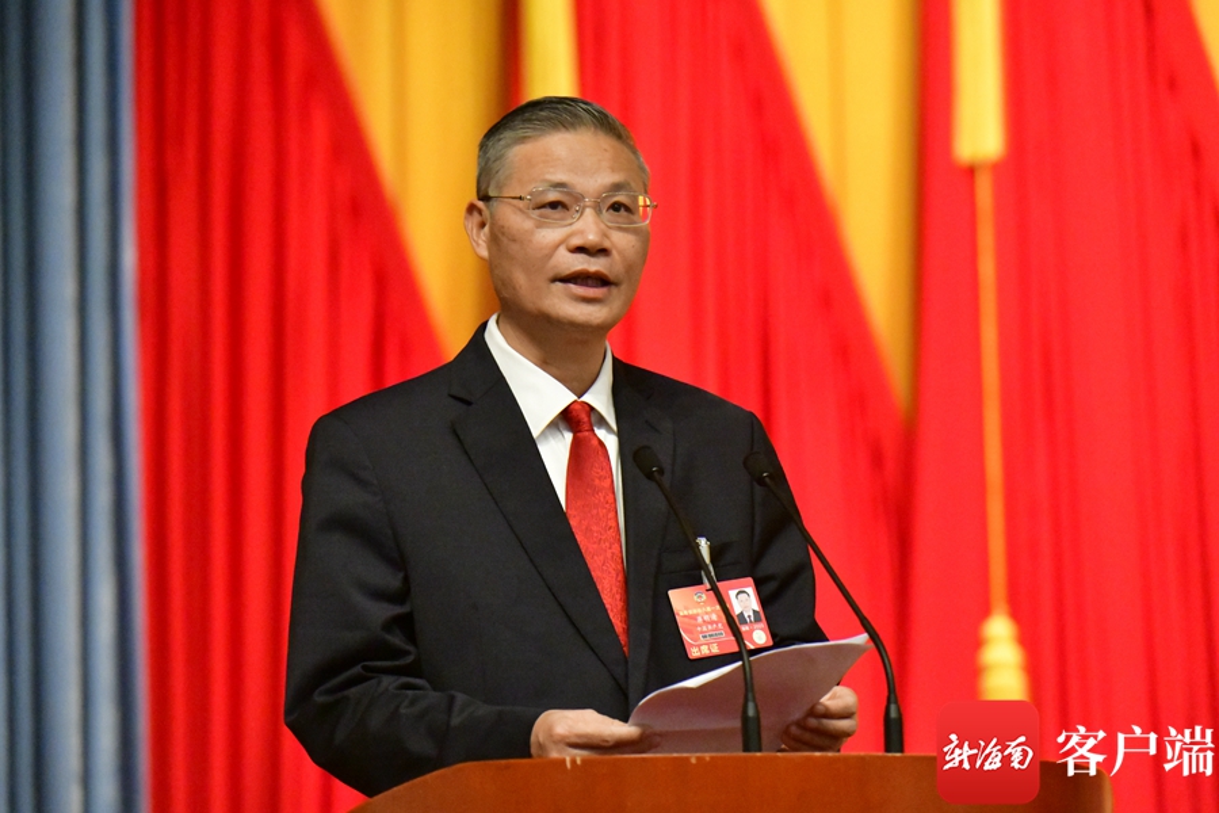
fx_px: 7787
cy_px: 406
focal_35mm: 230
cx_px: 610
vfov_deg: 6.0
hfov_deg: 9.0
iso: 22800
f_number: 5.3
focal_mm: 230
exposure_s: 1/320
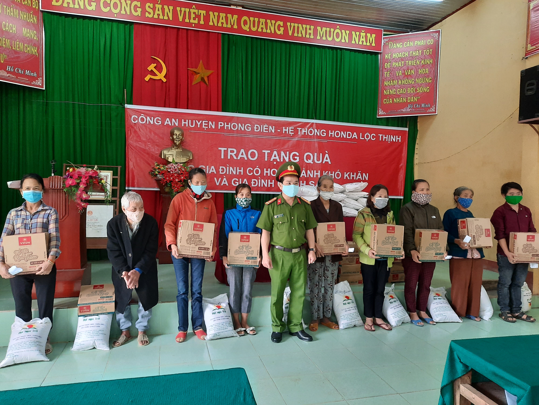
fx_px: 389
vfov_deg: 54.9
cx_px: 270
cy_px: 202
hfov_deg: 69.4
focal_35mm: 25
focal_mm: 4.6
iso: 320
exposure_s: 1/33
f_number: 2
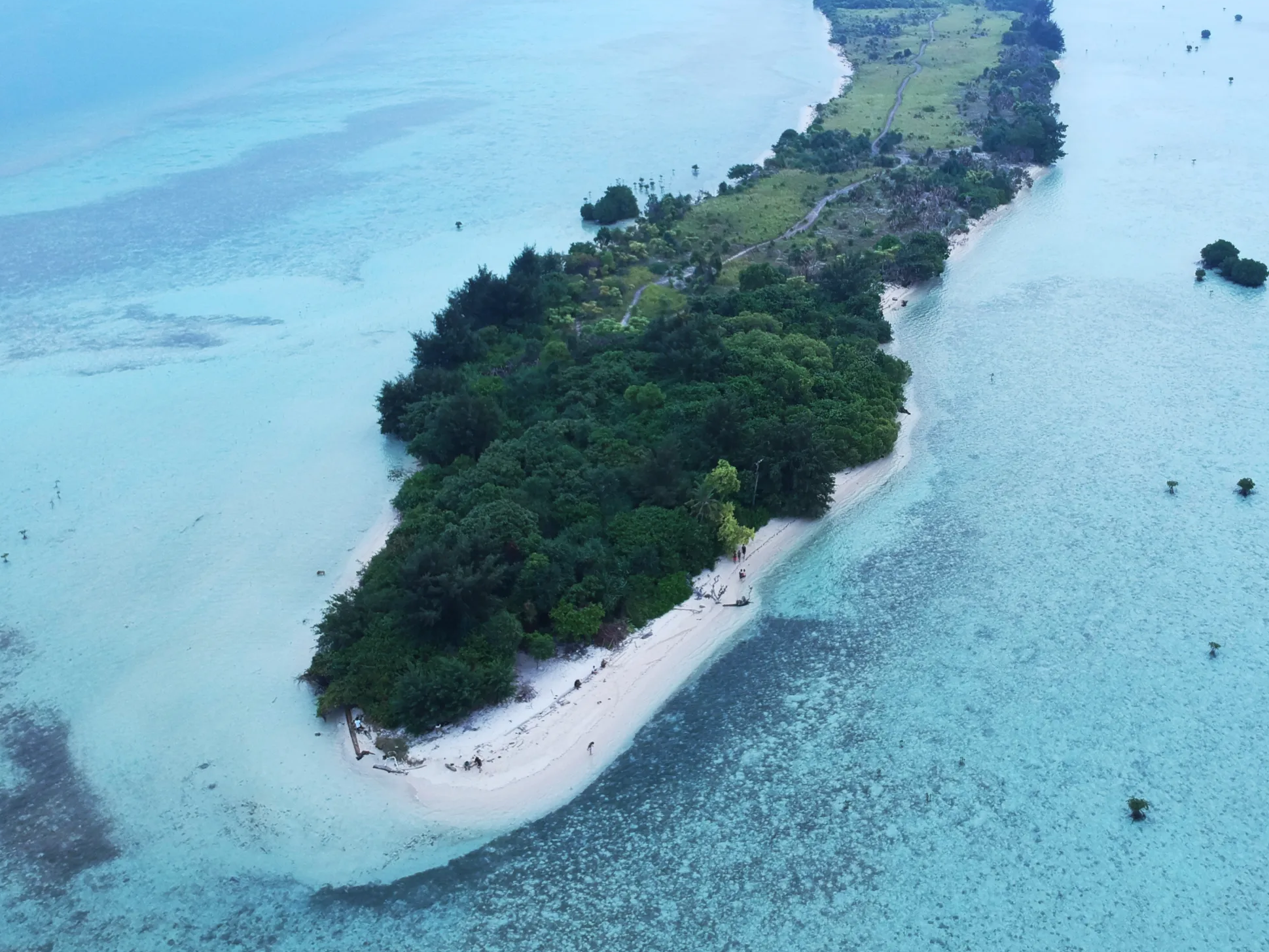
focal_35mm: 33
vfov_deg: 42.8
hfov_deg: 54.6
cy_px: 383
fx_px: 1210
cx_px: 809
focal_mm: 4.49
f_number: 2.6
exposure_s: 1/25
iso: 200
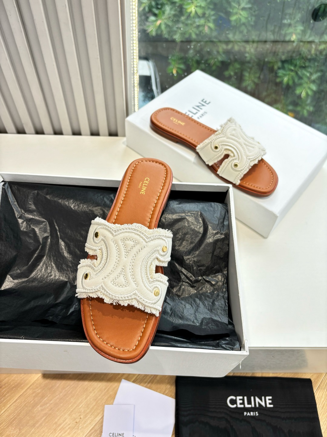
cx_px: 164
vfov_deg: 67.3
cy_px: 218
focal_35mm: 26
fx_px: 327
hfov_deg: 53.1
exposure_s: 1/188
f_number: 1.6
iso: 40
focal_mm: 5.96
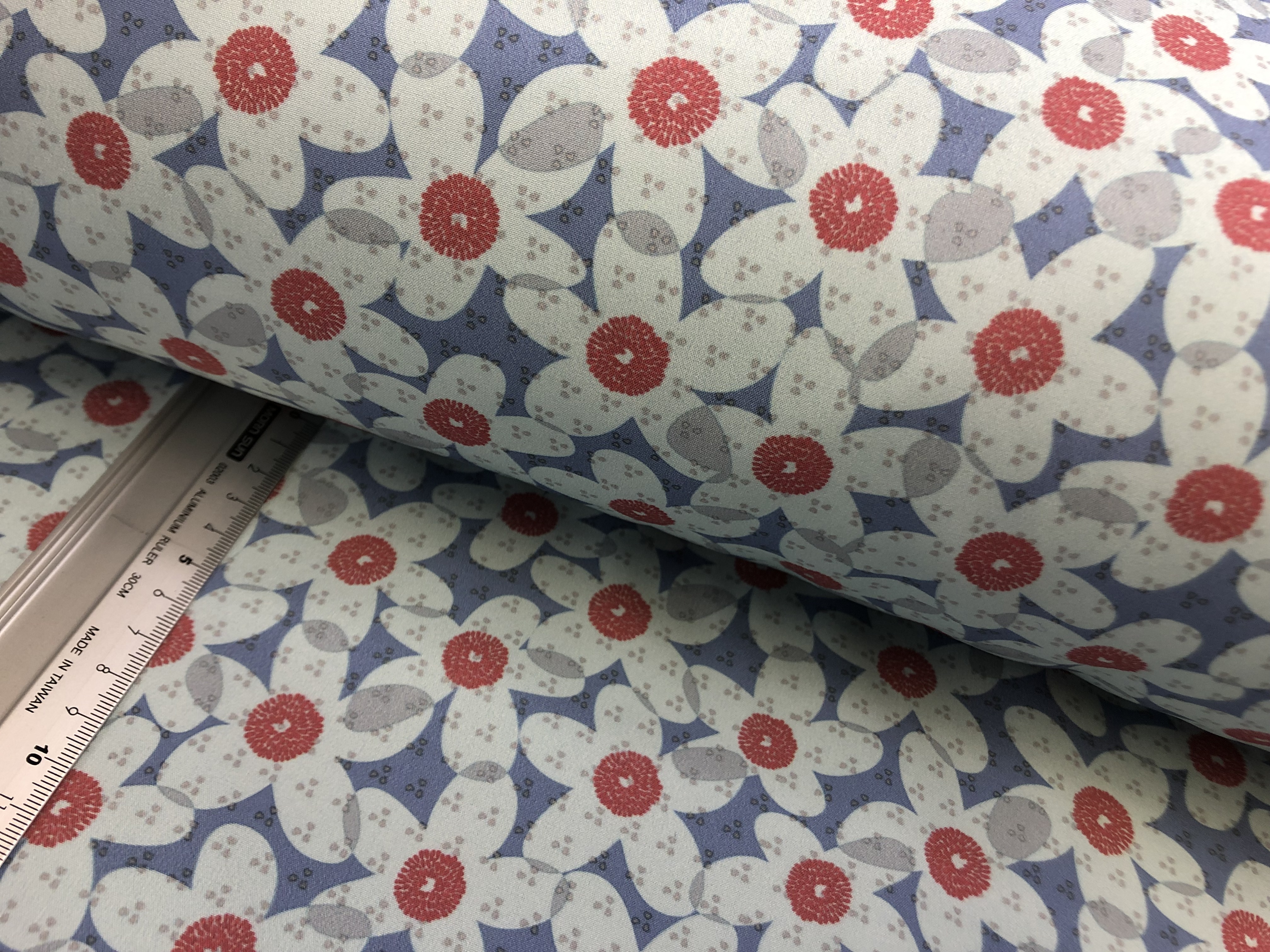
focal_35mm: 28
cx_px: 635
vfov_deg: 49.7
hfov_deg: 63.4
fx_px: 1027
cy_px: 476
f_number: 1.8
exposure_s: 1/100
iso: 40
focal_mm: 3.99
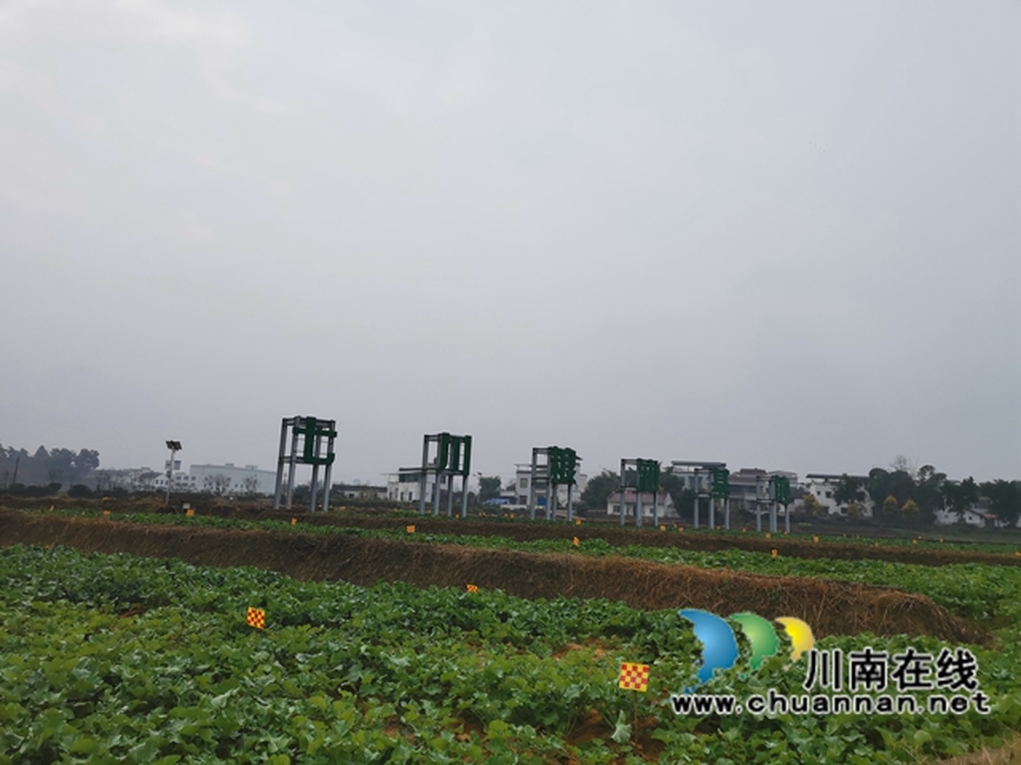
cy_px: 382
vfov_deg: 53.1
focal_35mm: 26
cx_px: 510
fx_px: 767
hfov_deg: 67.3
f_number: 1.8
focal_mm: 4.75
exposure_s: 1/1502
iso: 50
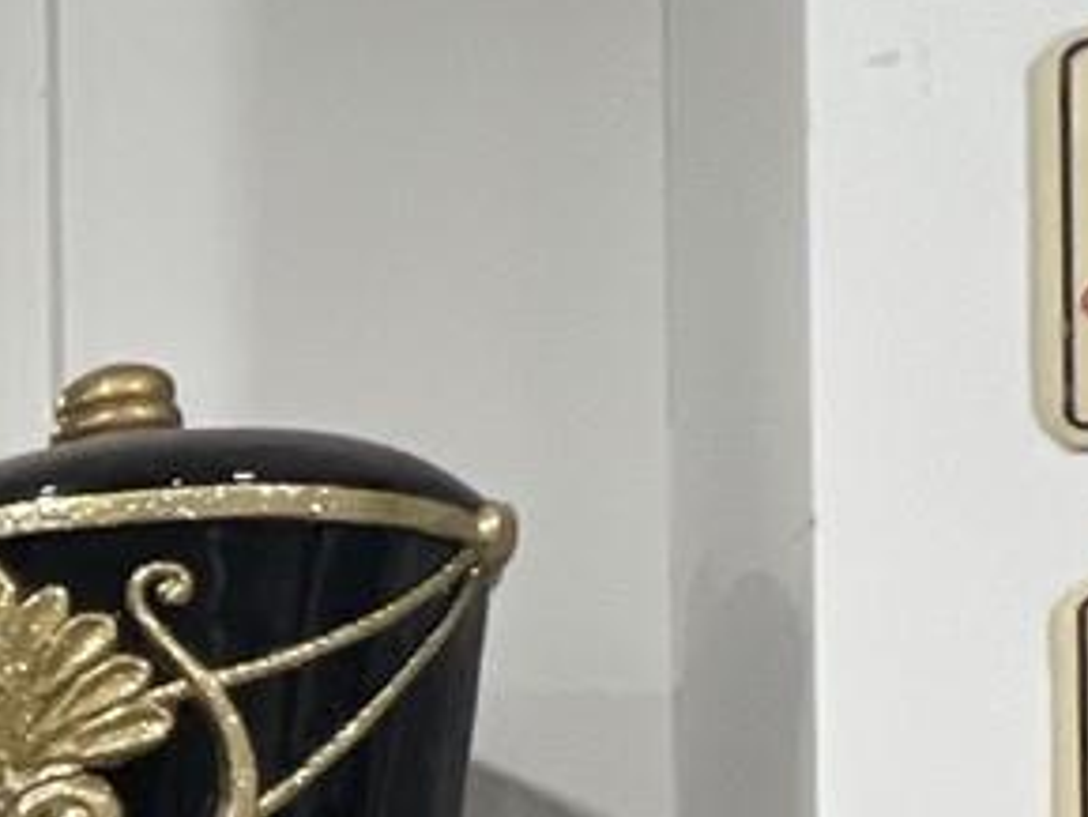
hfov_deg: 16.9
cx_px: -1269
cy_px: 1152
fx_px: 2264
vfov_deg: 18.6
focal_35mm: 72
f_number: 1.8
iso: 320
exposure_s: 1/60
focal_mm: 1.57
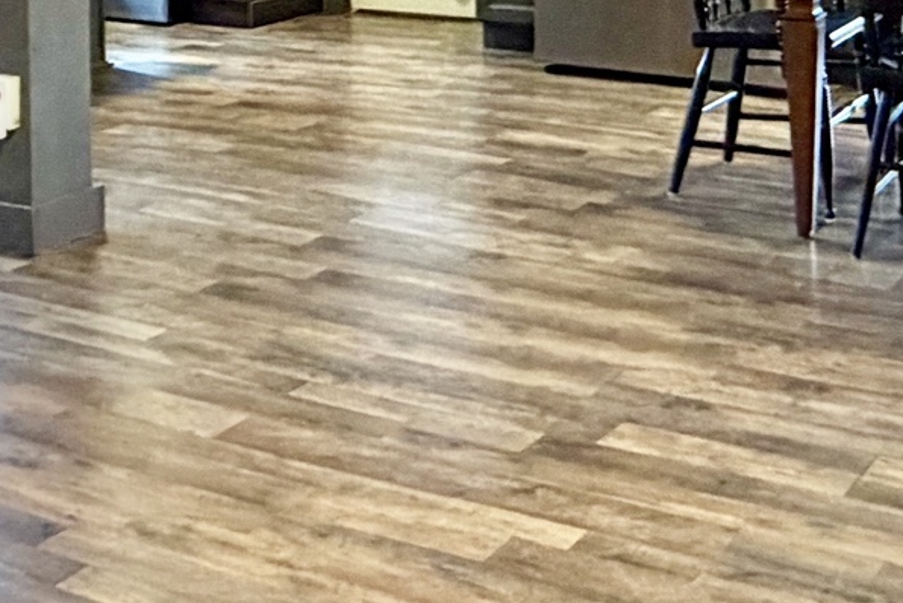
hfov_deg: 26.9
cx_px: 358
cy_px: -229
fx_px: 1882
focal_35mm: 75
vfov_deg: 16.9
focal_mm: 2.22
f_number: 2.2
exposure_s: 1/60
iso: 400
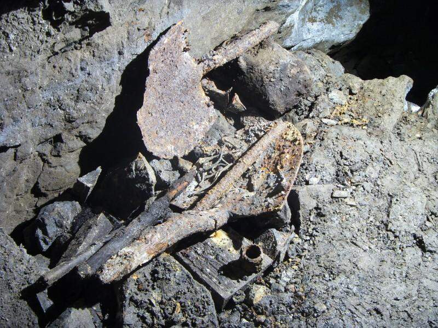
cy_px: 164
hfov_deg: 47.9
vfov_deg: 36.8
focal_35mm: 39
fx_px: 493
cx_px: 219
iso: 80
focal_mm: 6.6
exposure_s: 4
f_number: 3.5
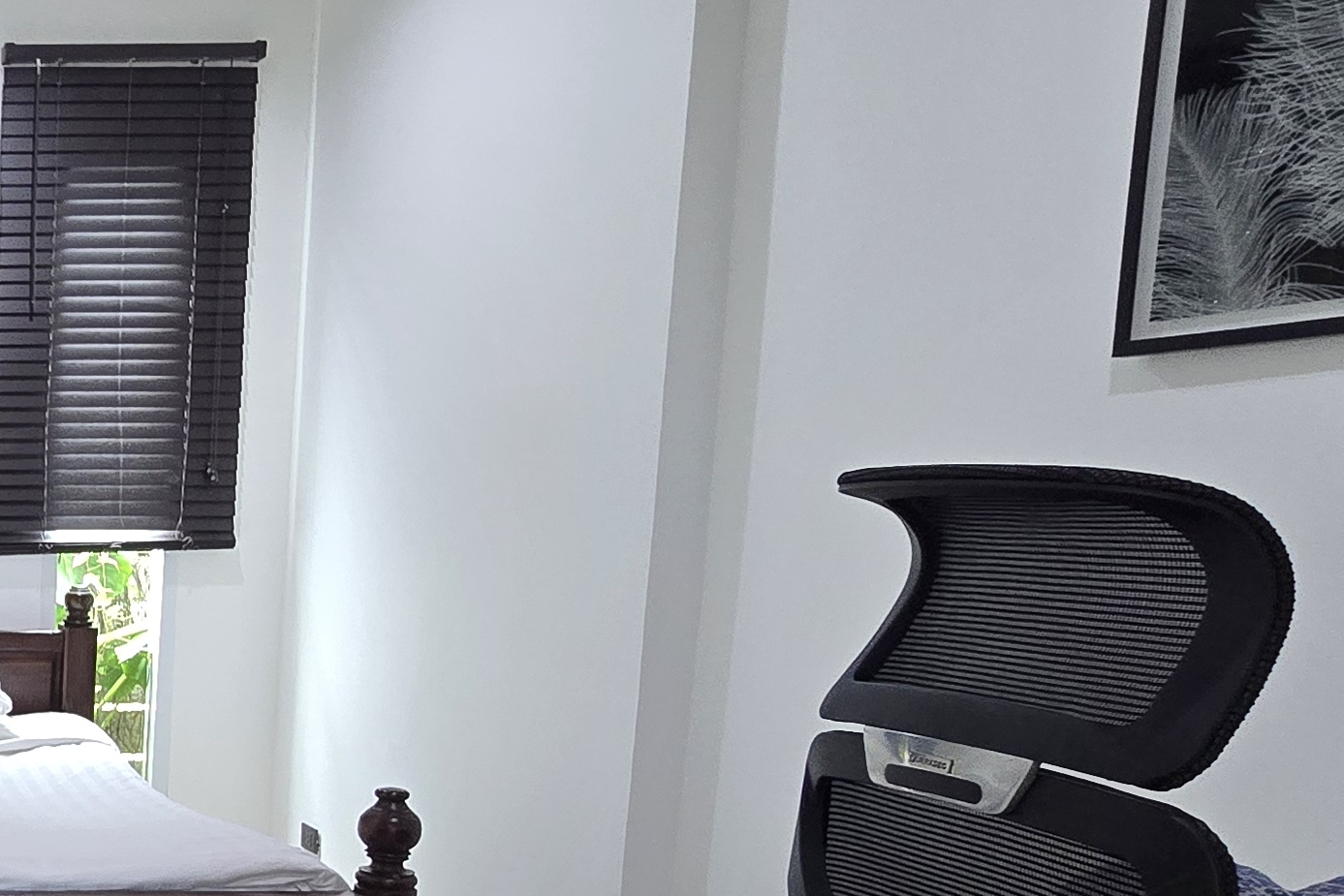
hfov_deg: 35.4
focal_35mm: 39
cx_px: -368
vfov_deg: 33.1
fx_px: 1456
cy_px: 739
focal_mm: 2.2
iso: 200
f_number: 2.2
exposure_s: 1/50
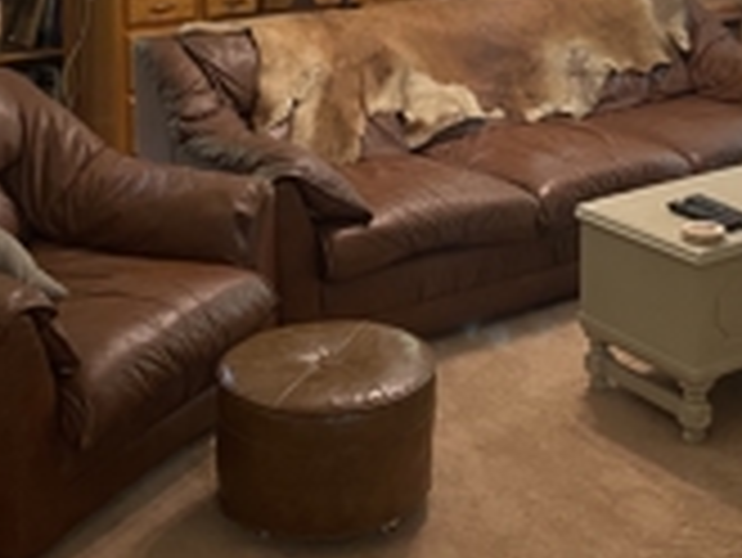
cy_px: -36
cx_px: 540
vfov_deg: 22.2
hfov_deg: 30.3
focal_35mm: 63
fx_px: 1351
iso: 160
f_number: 1.8
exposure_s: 1/60
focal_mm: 4.25
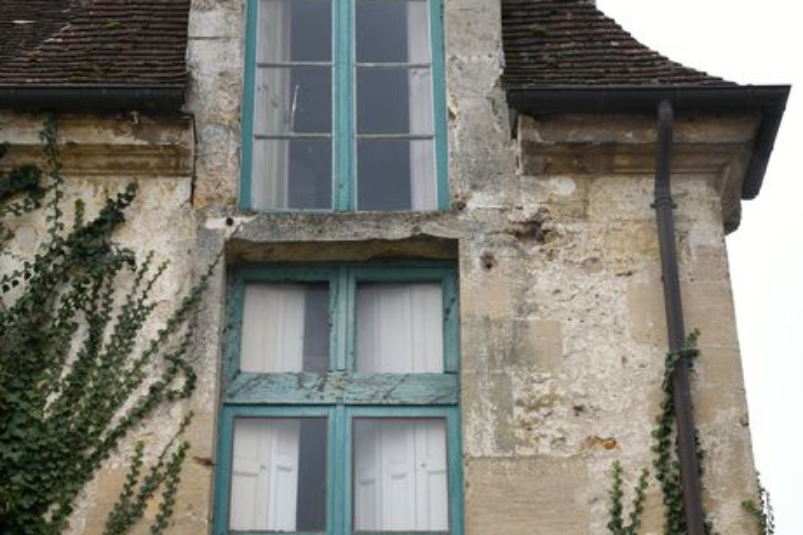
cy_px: 235
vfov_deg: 17.9
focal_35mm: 76
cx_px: 398
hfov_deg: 26.7
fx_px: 1695
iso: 64
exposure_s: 1/13
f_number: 13
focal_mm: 50
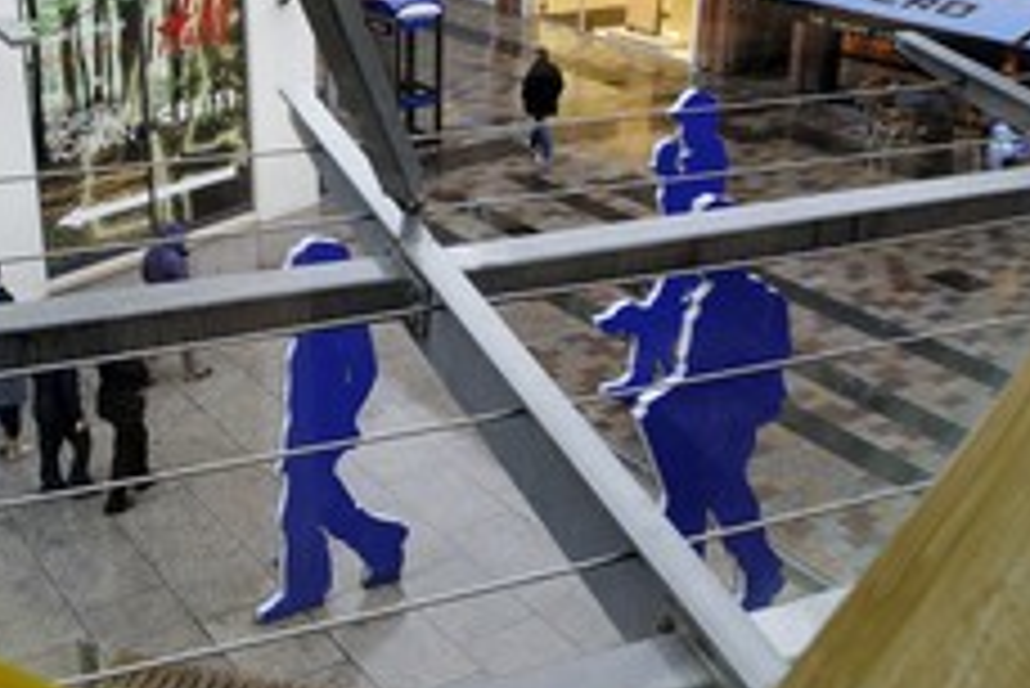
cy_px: 252
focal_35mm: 44
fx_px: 1260
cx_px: 409
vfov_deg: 30.4
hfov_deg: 44.2
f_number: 5
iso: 1600
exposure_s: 1/125
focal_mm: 24
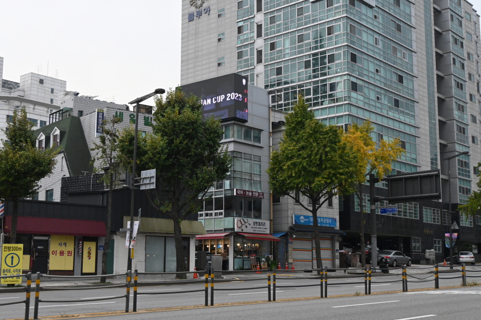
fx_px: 631
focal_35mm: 47
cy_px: 160
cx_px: 240
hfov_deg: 41.7
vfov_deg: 28.5
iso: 2800
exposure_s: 1/3200
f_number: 5.6
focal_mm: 31.5
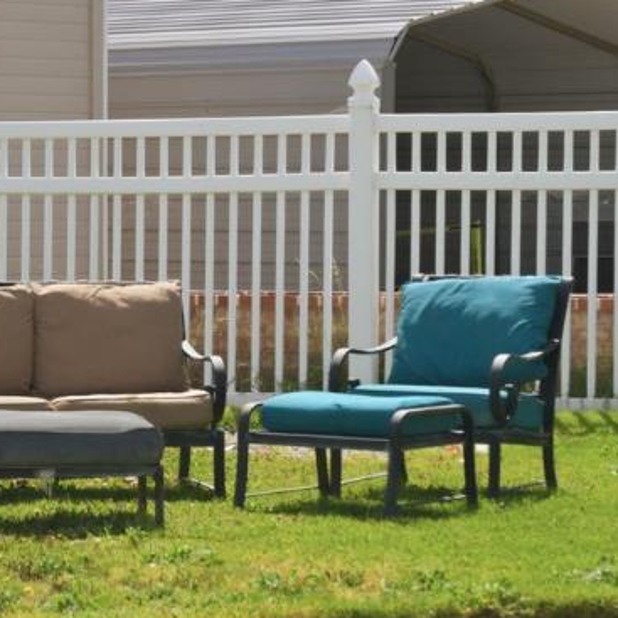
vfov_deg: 9.8
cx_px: 3
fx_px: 3589
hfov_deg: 9.8
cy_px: 290
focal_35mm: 178
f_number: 8
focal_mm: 51.2
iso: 100
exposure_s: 1/320
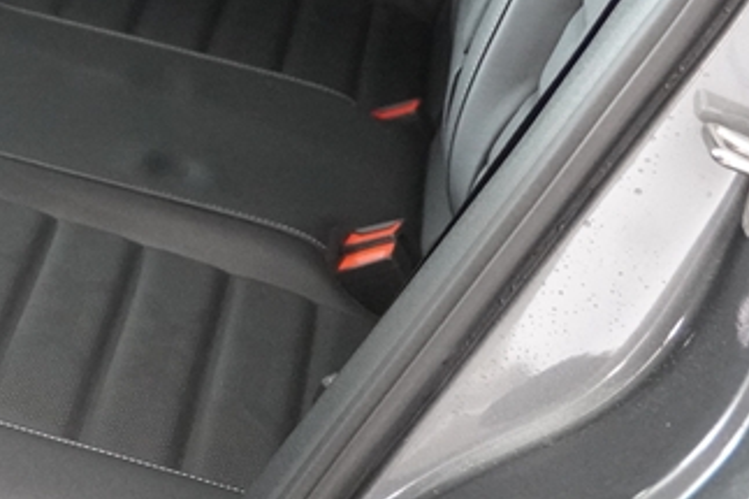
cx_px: -74
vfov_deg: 10.3
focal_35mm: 129
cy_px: -217
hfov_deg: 15.5
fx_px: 2674
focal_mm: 27
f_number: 2.8
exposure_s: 1/160
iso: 4000
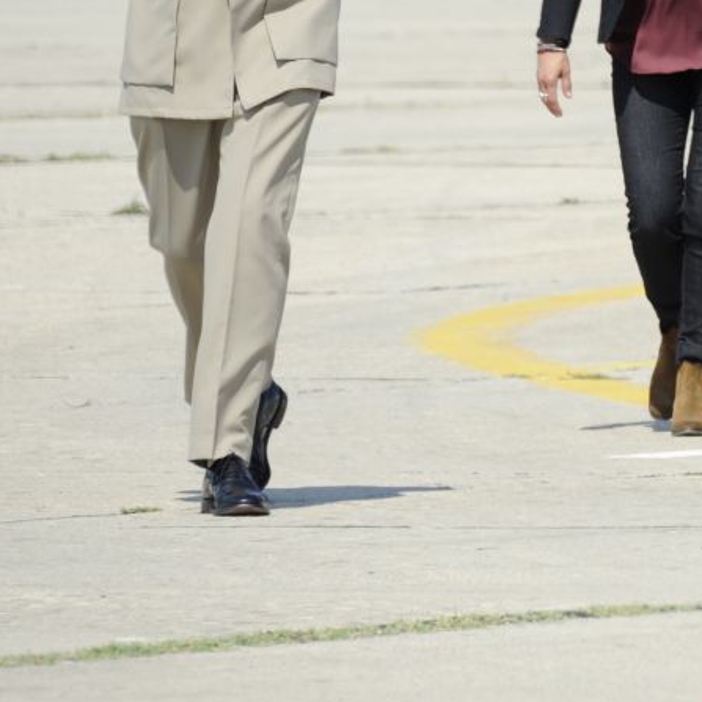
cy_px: -24
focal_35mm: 1521
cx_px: 1216
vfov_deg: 1.2
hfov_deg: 1.2
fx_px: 34898
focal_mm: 500
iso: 320
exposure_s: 1/500
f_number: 9
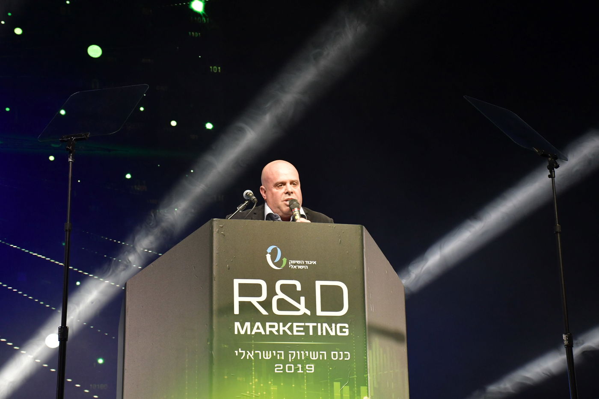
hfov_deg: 26.0
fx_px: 1298
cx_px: 300
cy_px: 200
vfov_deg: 17.5
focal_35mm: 78
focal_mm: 52
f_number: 7.1
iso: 1600
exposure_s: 1/160
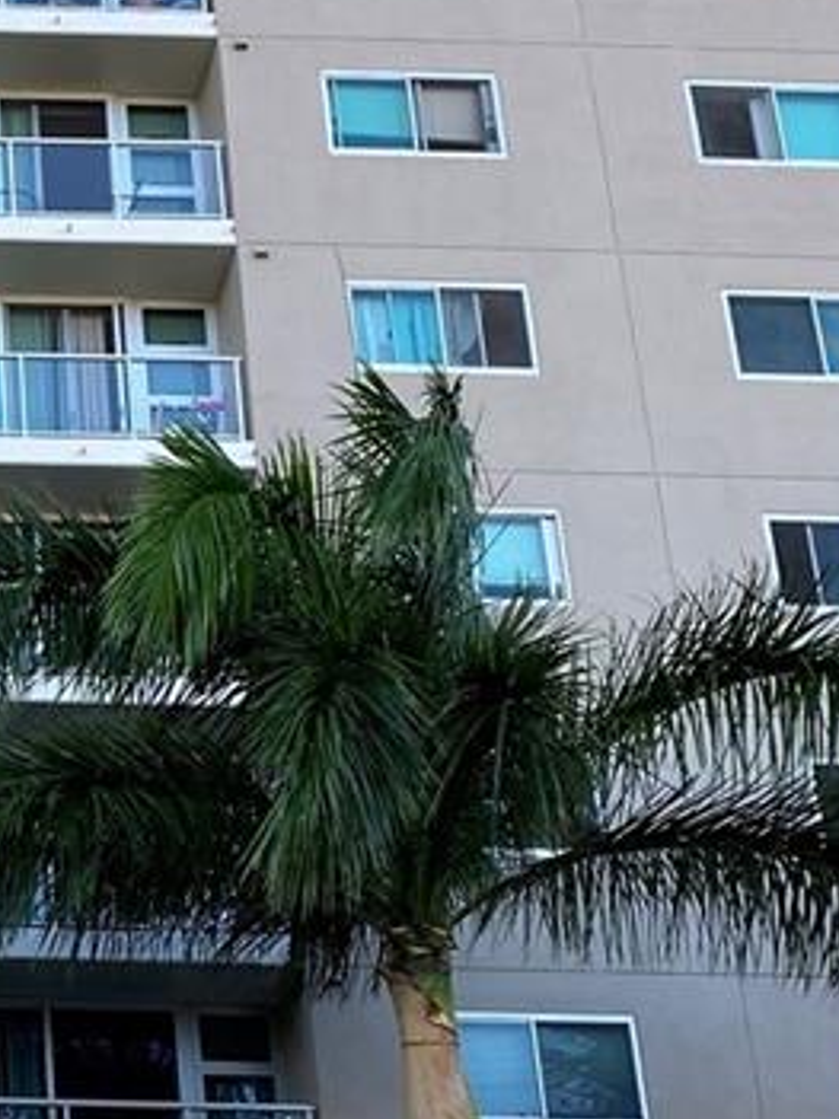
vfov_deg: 21.7
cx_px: -443
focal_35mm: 89
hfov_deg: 15.3
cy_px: 896
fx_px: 2878
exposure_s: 1/248
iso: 32
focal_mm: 4.25
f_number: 1.8
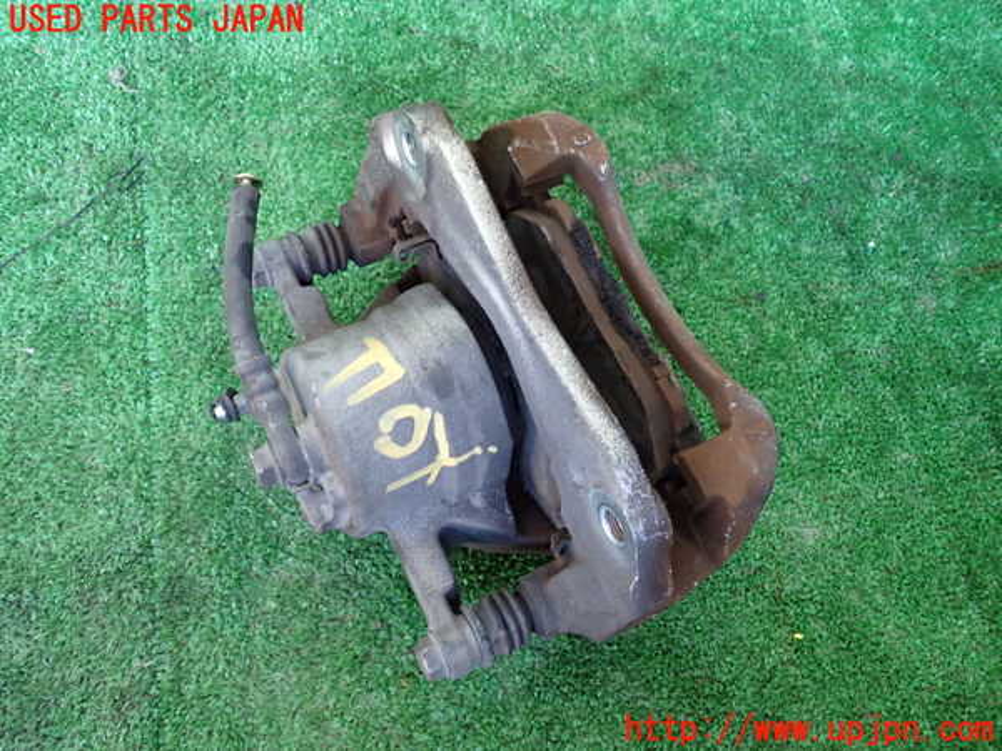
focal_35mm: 30
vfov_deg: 46.8
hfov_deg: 60.0
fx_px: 868
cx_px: 501
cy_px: 376
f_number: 2.3
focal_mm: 5.4
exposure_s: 1/30
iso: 640
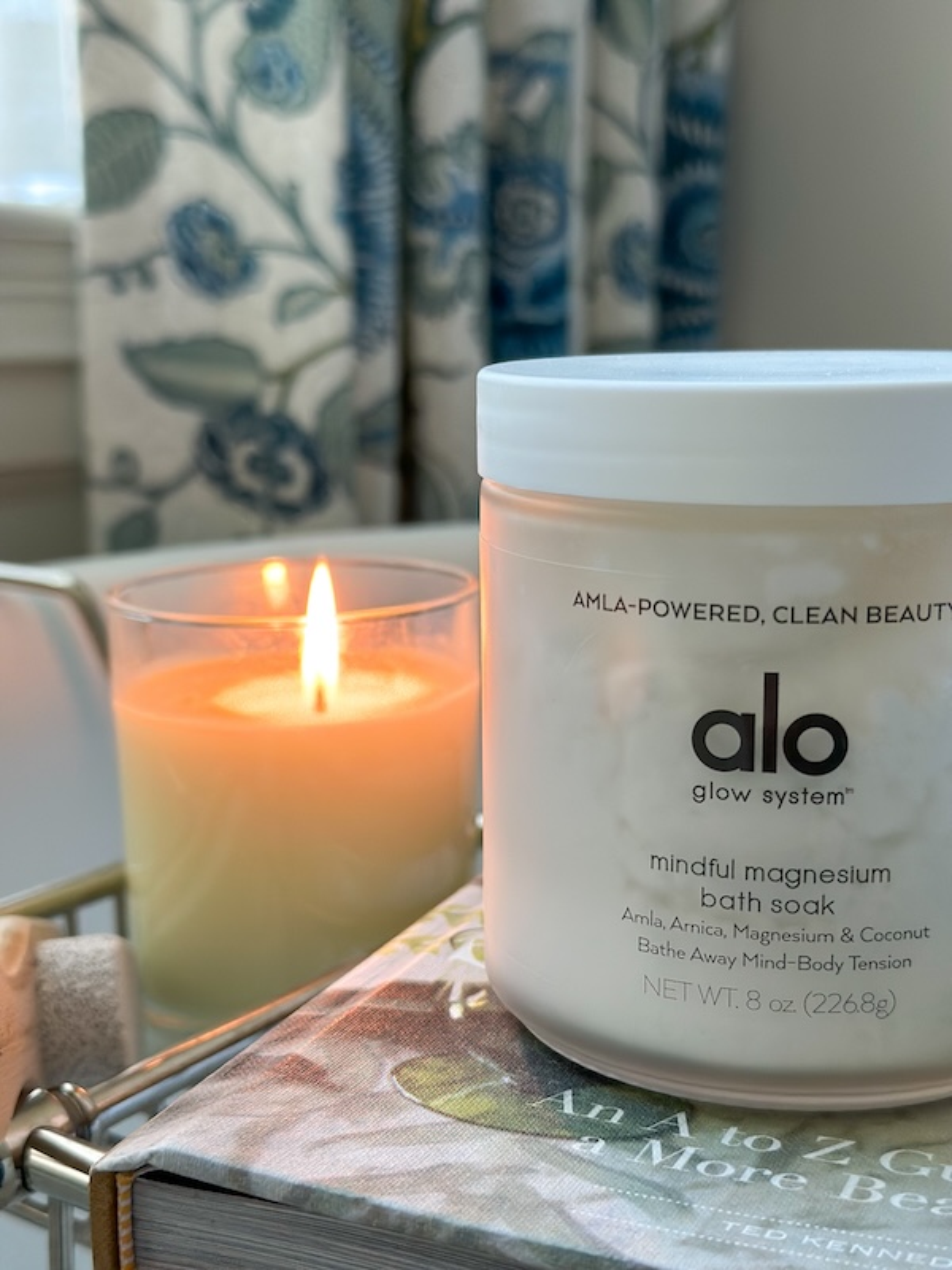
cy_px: 635
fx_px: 1760
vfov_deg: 39.7
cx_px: 476
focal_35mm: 48
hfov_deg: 30.3
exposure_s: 1/60
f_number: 1.8
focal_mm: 6.86
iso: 200
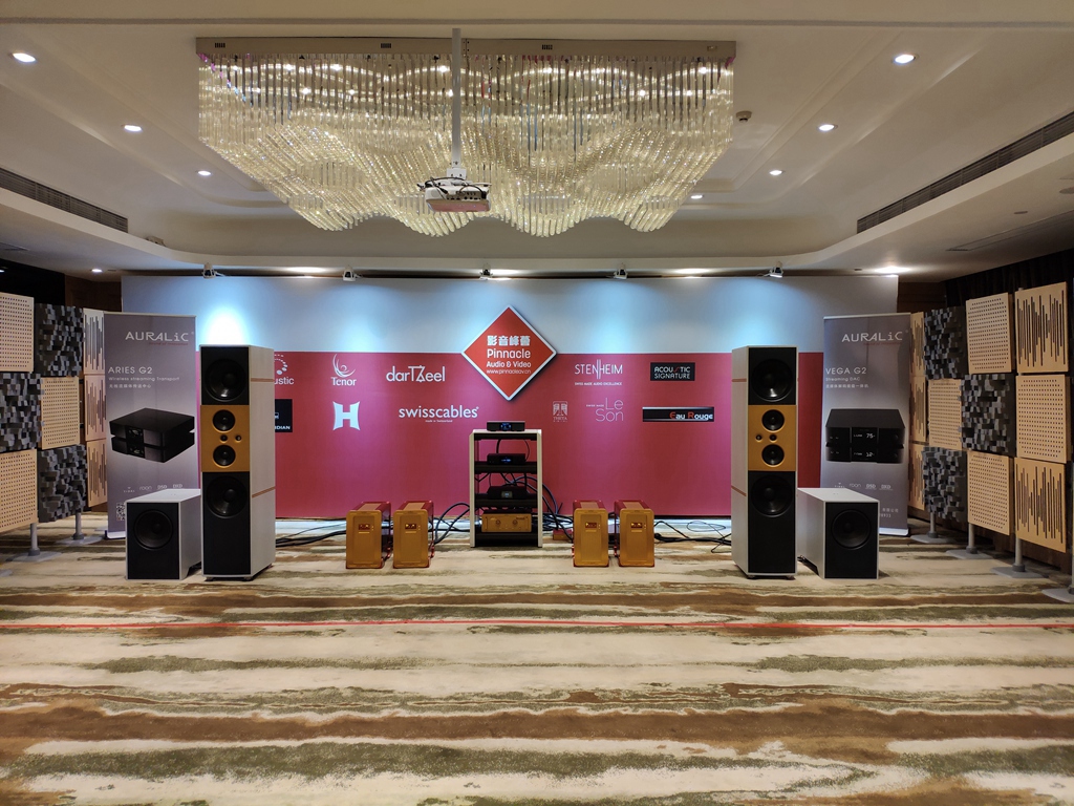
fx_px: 652
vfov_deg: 63.4
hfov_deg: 79.0
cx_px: 537
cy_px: 403
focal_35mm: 21
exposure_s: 1/100
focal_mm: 4.22
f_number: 1.8
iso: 252
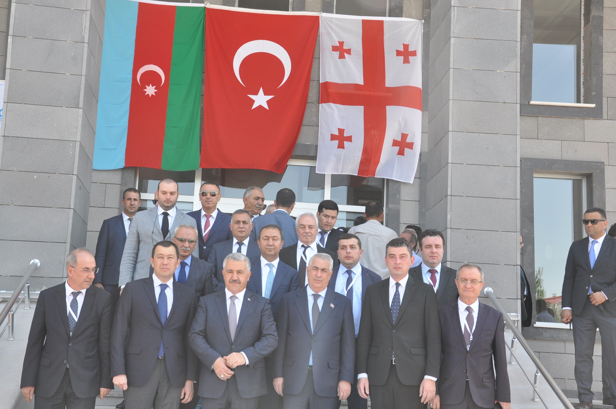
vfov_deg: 25.7
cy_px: 204
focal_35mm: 52
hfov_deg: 37.9
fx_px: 897
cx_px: 308
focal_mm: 35
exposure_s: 1/200
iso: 400
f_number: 7.1
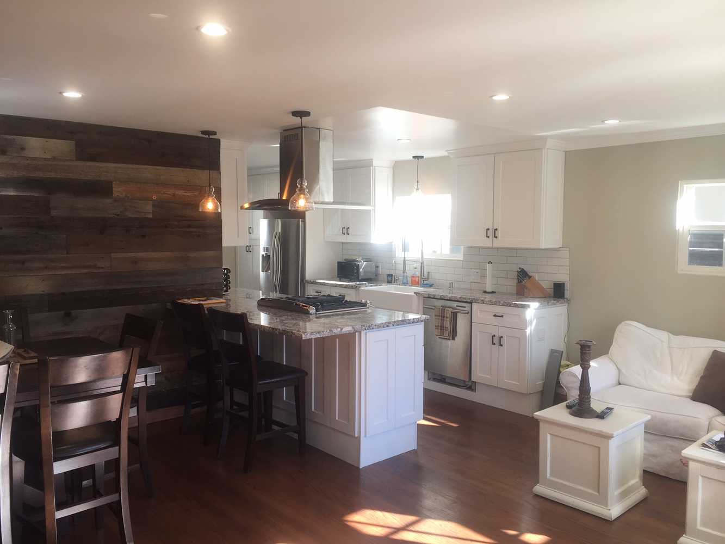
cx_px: 362
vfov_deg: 48.2
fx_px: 607
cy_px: 272
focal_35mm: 29
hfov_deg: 61.7
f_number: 2.2
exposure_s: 1/60
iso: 40
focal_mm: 4.15
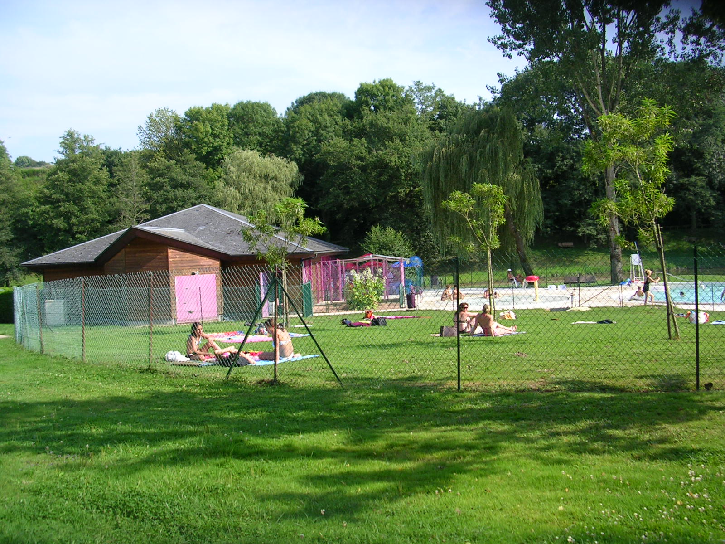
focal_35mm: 38
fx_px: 796
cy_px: 272
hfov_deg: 49.0
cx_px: 362
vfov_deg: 37.7
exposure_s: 1/597
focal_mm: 5.8
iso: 50
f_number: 2.8
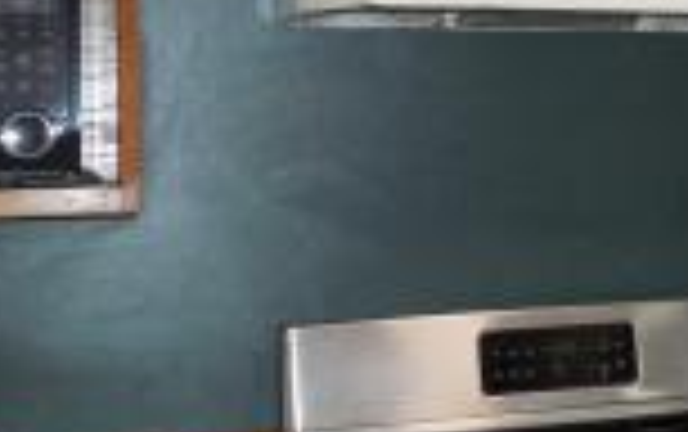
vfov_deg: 15.7
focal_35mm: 83
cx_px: 791
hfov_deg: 23.1
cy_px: 130
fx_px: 1558
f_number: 3.8
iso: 220
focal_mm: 5.3
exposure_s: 1/25
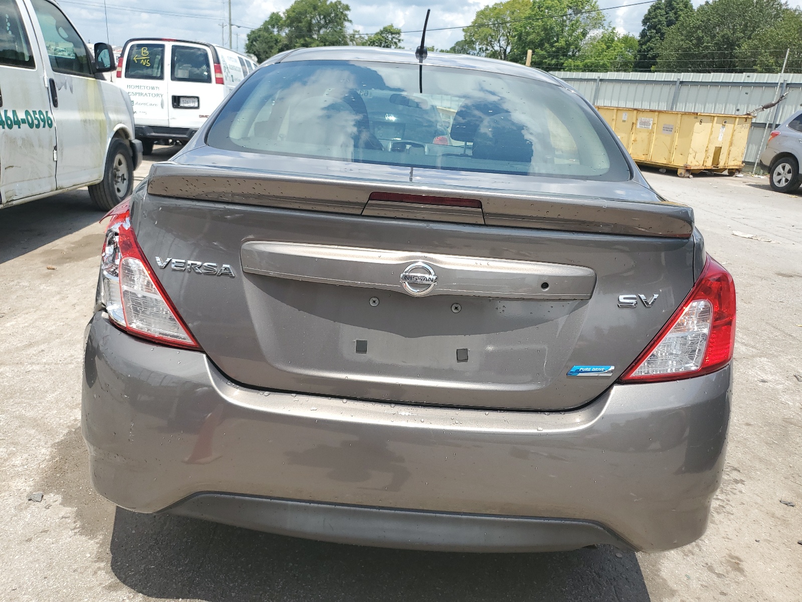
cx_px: 401
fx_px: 602
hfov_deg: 67.3
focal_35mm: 26
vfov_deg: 53.1
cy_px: 301
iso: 50
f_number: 1.5
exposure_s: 1/2500
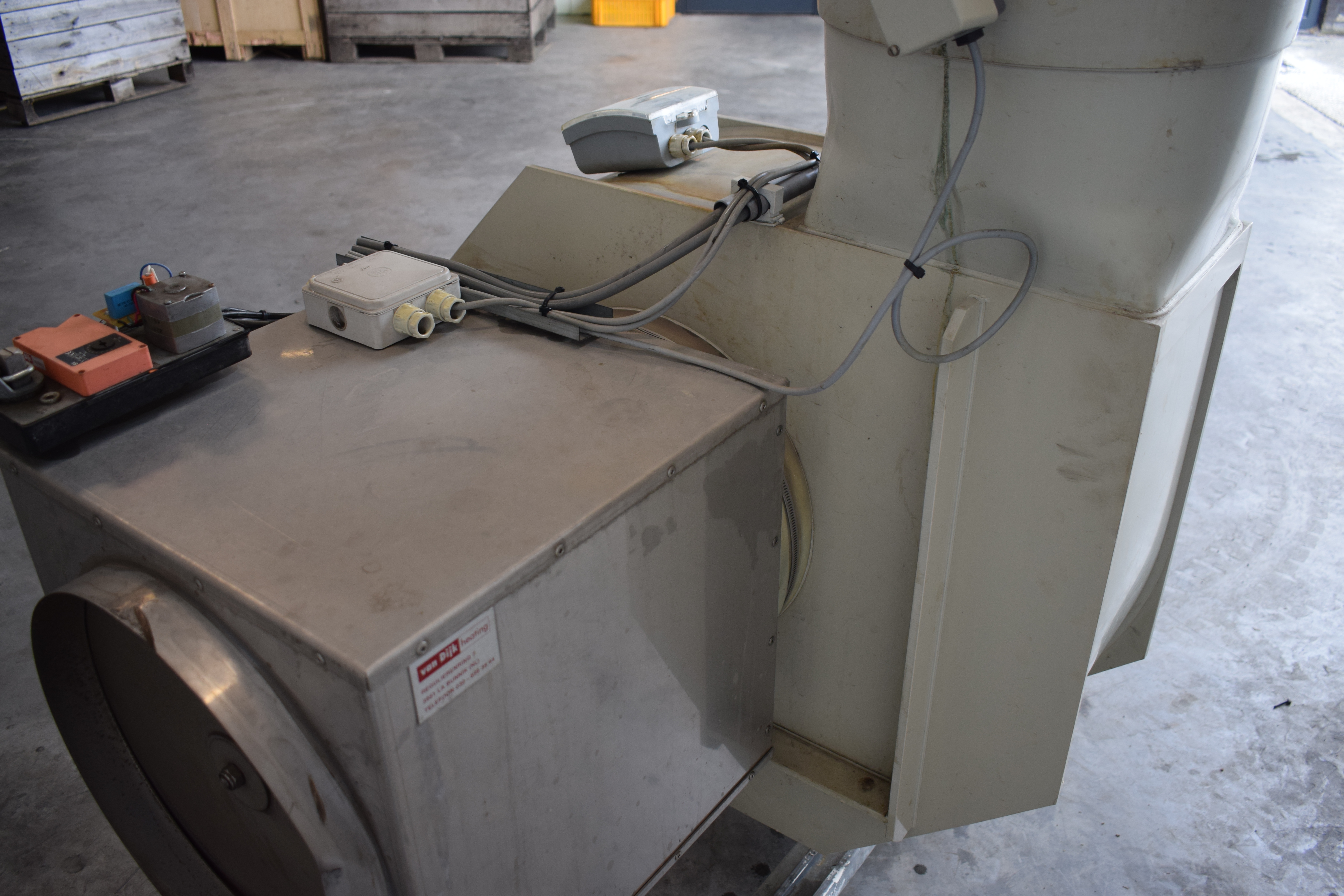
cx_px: 672
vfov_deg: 41.7
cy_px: 448
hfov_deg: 59.5
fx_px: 1176
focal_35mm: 32
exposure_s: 1/60
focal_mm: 21
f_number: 4
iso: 560
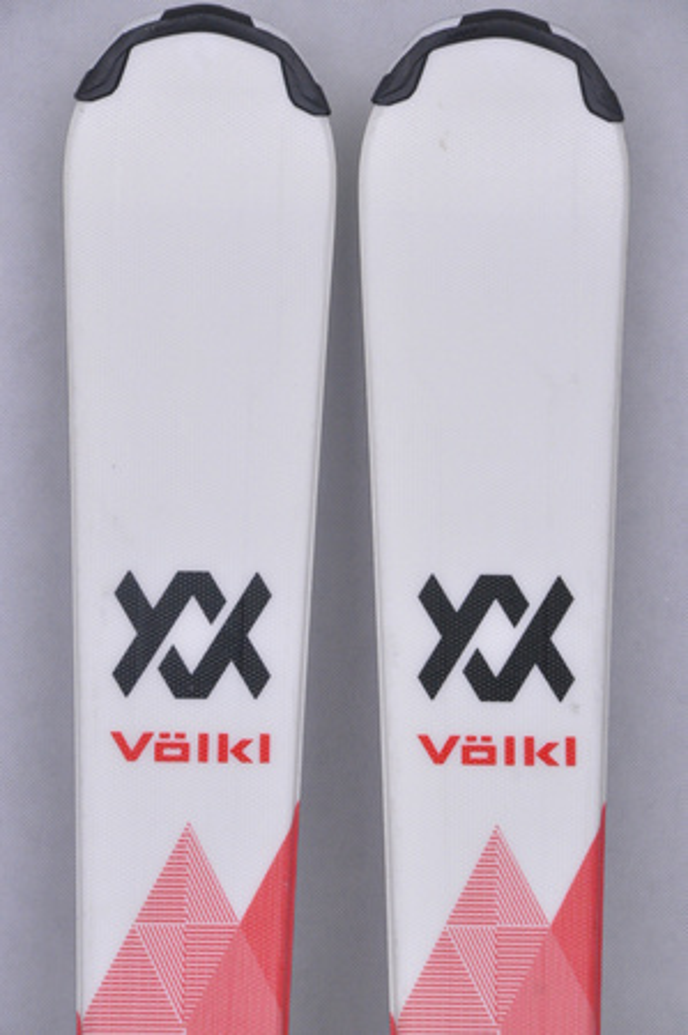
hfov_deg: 8.7
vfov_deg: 13.1
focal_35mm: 158
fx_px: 4525
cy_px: 518
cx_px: 344
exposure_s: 1/125
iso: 3200
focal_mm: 105
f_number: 9.5
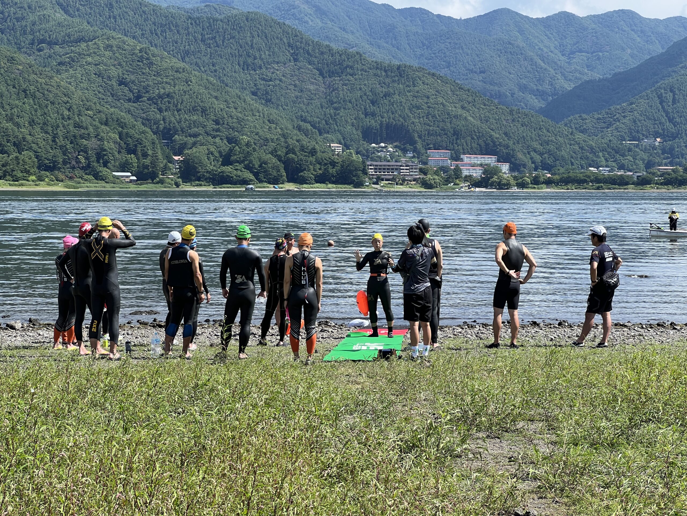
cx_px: 344
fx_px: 1528
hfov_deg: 25.3
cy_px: 258
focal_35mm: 77
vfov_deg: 19.1
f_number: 2.8
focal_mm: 9
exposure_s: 1/483
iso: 32
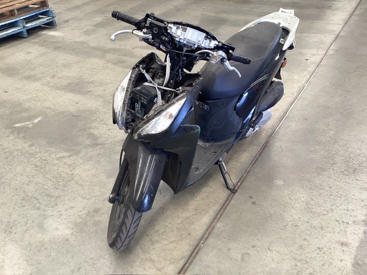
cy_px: 138
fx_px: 329
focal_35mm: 31
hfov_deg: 58.4
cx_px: 184
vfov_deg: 45.4
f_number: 2.4
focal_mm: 3.3
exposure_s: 1/60
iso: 80
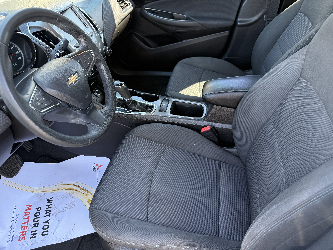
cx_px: 166
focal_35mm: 24
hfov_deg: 71.6
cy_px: 125
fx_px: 231
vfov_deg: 56.8
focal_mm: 6.76
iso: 200
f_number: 1.78
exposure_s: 1/142
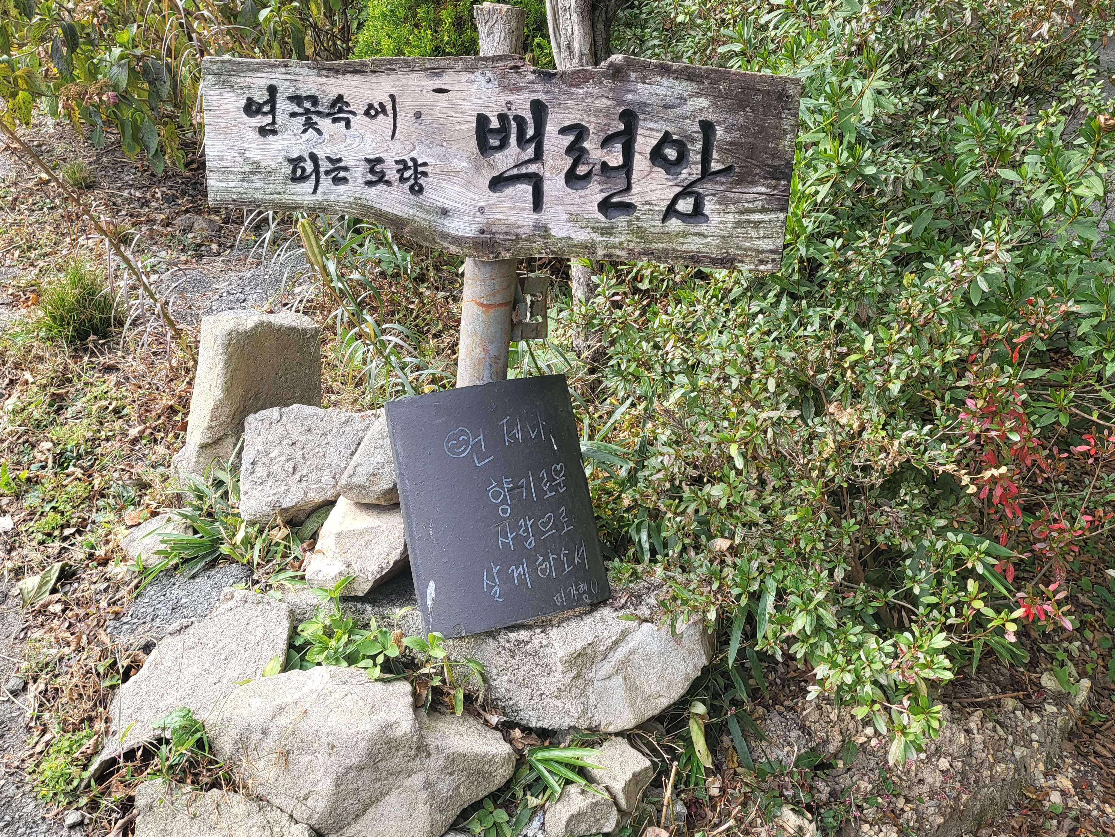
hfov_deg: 52.5
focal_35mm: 35
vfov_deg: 40.6
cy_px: 354
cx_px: 621
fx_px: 1128
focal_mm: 4.25
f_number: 1.8
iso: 50
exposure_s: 1/360
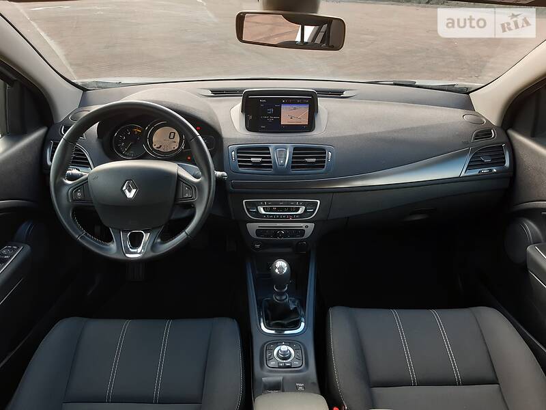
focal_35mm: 26
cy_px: 205
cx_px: 273
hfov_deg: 67.3
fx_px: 410
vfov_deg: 53.1
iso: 64
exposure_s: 1/100
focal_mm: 3.9
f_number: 1.7
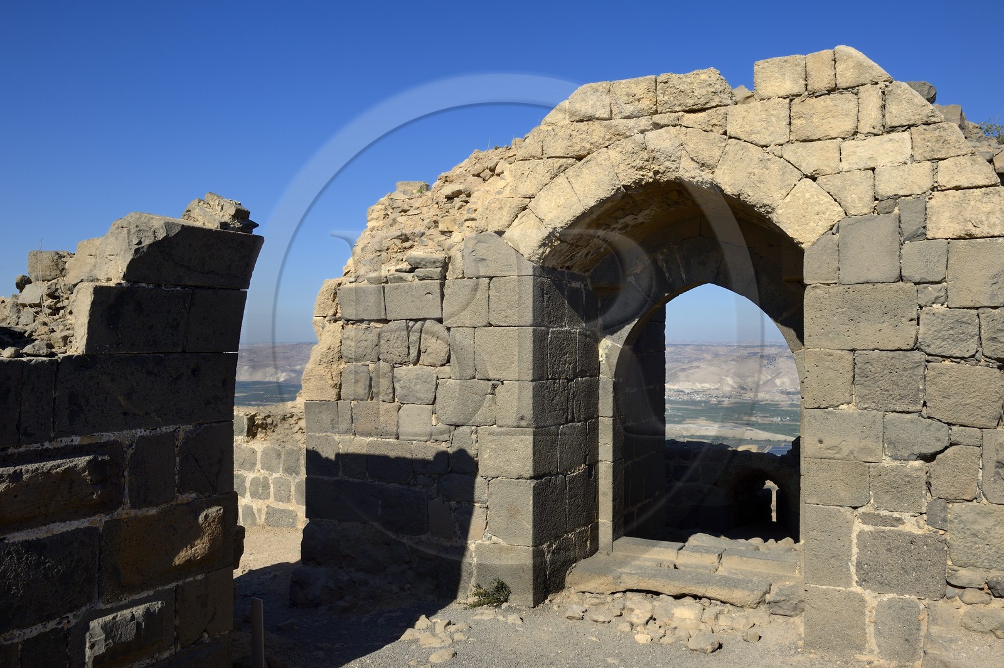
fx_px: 864
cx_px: 502
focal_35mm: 31
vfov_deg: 42.3
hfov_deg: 60.3
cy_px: 334
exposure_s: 1/320
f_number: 13
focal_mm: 31
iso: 200
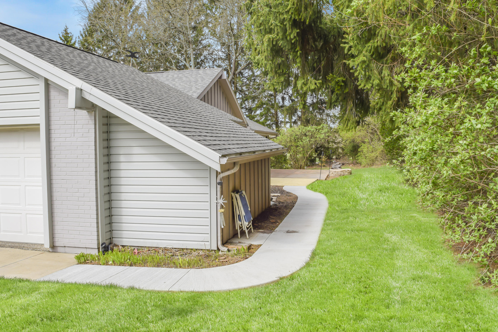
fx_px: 387
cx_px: 256
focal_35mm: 28
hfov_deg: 65.5
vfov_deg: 46.4
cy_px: 160
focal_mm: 18
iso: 200
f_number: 8
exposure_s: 1/250
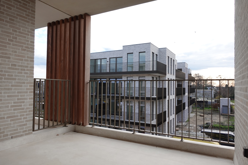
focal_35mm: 24
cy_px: 82
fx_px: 165
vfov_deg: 53.1
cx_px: 124
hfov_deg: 73.7
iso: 125
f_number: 4
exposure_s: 1/200
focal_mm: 9.4
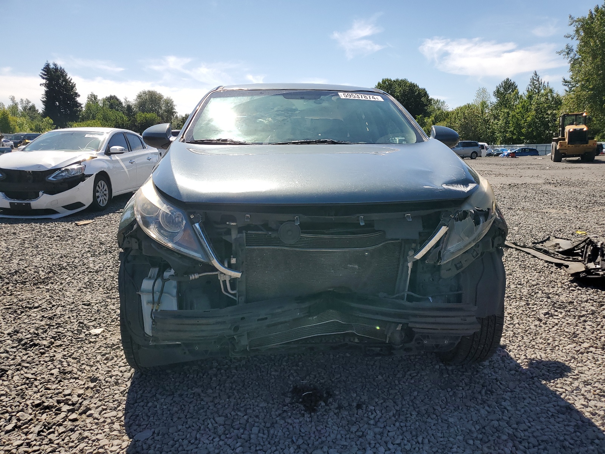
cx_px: 302
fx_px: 454
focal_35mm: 26
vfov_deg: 53.1
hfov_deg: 67.3
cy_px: 227
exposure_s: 1/3333
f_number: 1.5
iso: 50
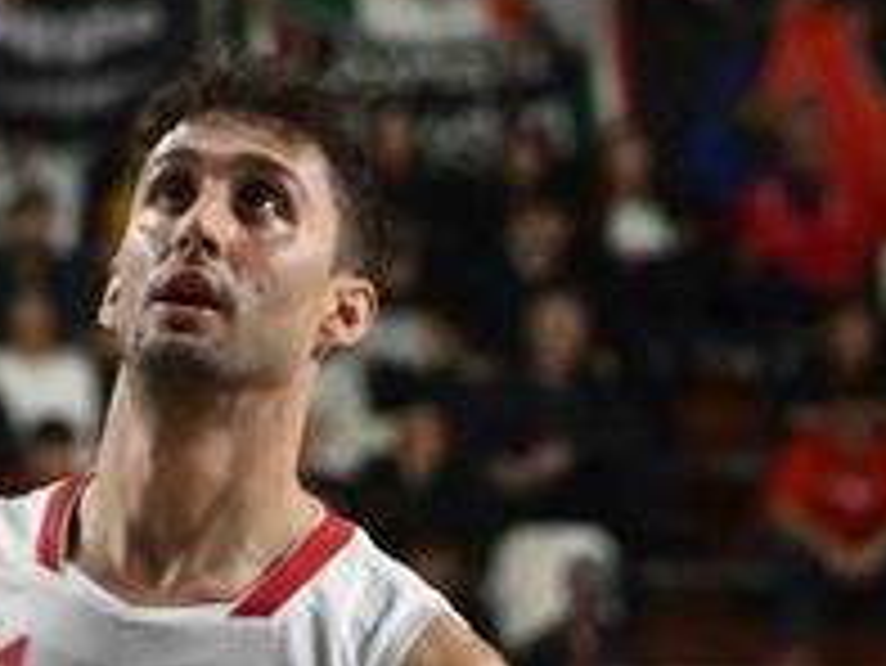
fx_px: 8554
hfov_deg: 5.9
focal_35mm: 334
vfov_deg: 4.4
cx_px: -531
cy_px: -794
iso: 5000
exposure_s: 1/1000
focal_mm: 70
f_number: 3.5
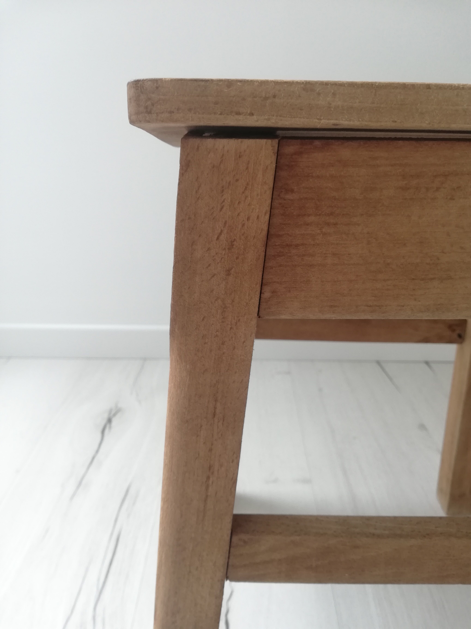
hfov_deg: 53.1
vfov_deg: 67.3
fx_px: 472
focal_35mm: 26
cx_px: 236
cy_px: 314
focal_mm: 3.81
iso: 200
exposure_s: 1/33.3
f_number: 2.2
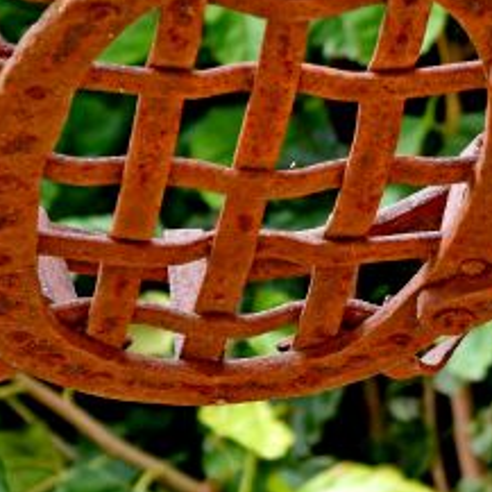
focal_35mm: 451
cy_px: -218
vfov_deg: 3.9
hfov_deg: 3.9
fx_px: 7252
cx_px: 741
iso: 400
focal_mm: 75
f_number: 5.6
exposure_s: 1/500
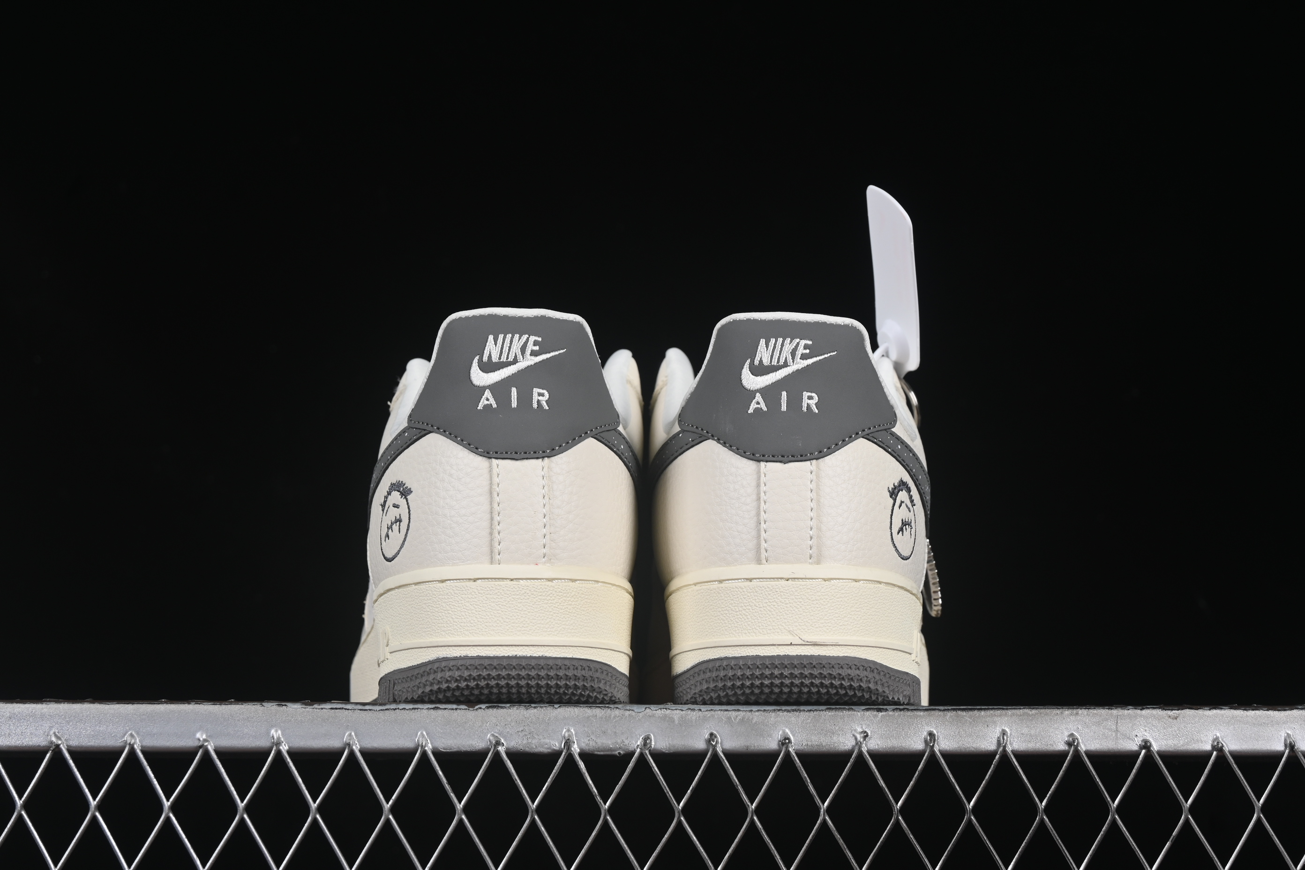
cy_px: 435
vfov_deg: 18.2
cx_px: 652
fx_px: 2719
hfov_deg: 27.0
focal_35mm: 75
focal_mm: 50
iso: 160
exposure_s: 1/60
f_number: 8
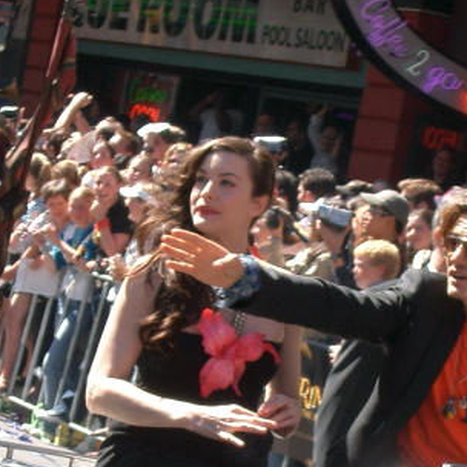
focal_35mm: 164
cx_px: 321
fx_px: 2503
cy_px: 421
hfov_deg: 10.6
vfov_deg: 10.6
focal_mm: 14.6
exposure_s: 1/200
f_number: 4.4
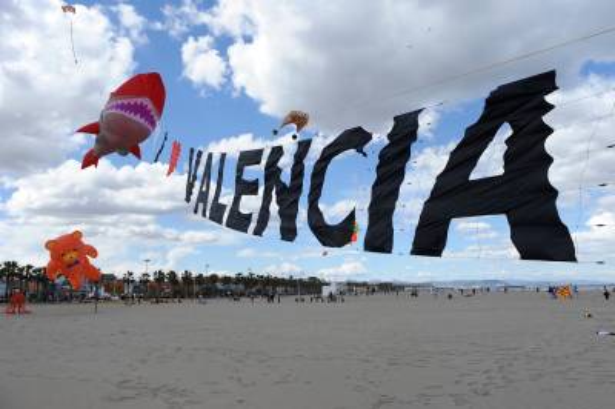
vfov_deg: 47.9
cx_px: 308
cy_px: 204
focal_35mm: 27
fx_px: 461
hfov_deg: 67.4
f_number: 6.3
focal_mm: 27
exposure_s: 1/640
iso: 250
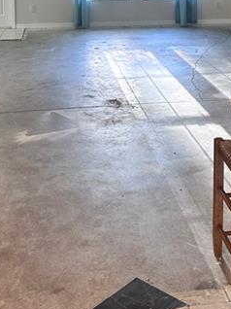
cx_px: 133
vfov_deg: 31.0
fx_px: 517
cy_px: 4
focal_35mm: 58
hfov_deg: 25.2
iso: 200
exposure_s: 1/120
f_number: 1.78
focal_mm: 6.86
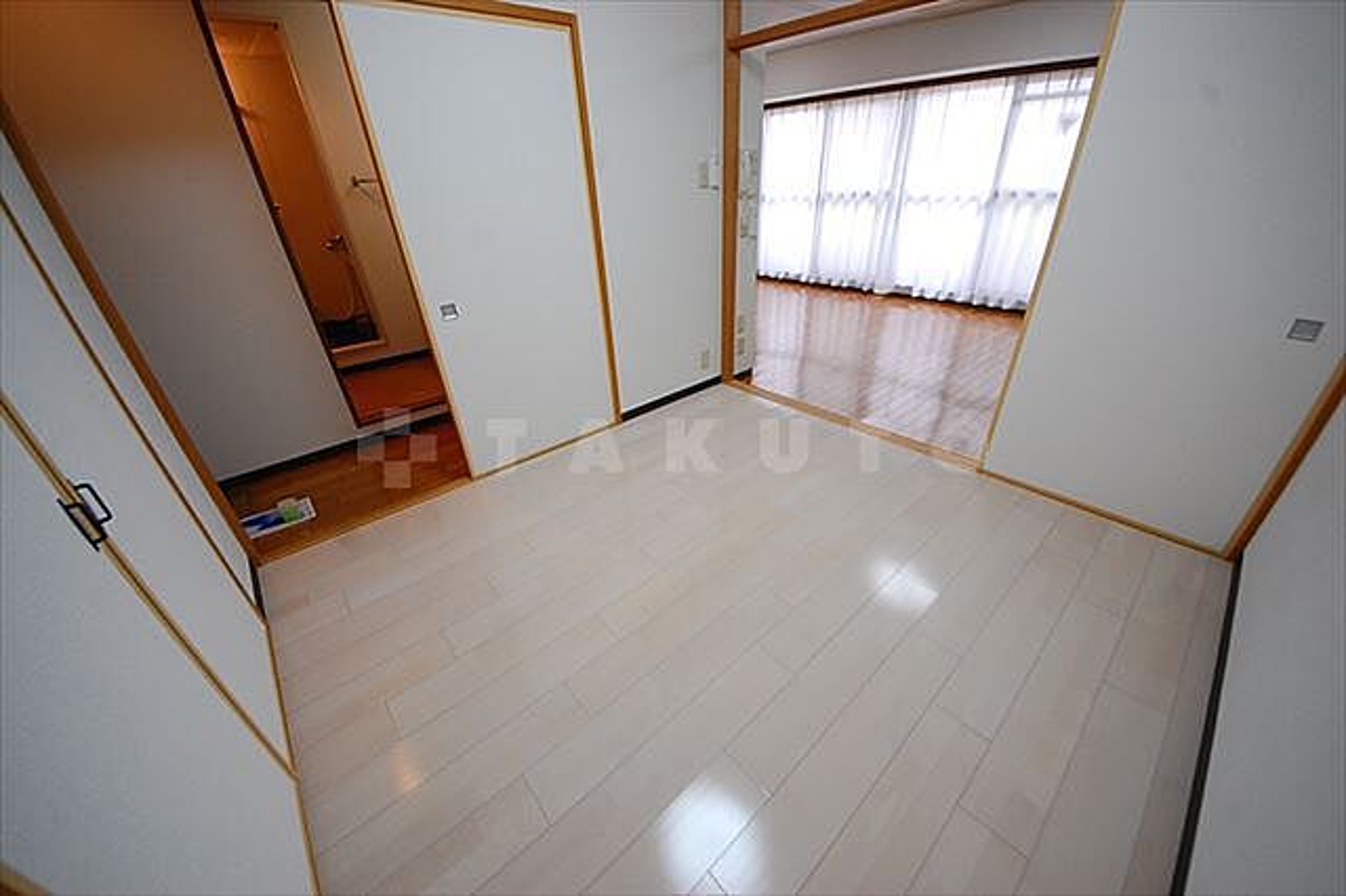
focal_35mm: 12
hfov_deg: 112.6
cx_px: 673
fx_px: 448
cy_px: 448
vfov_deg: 89.9
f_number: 4.5
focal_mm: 8
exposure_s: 1/80
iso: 800
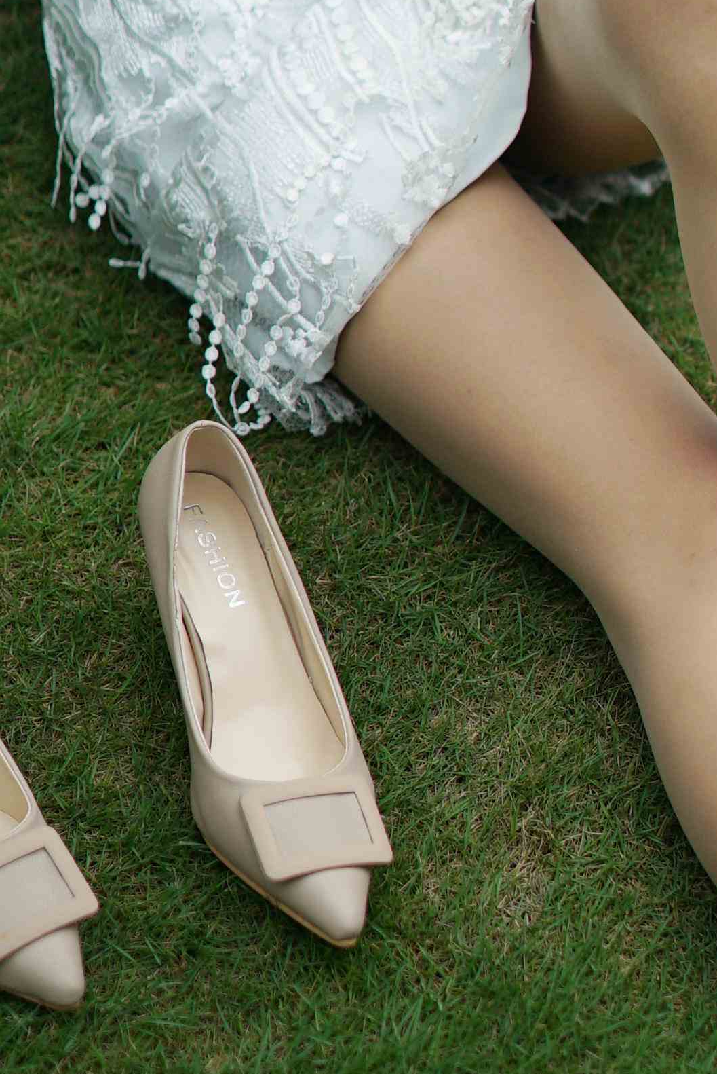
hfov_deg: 10.2
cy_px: 270
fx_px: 3997
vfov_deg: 15.2
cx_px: 754
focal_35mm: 134
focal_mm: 50
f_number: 1.8
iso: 200
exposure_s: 1/6400
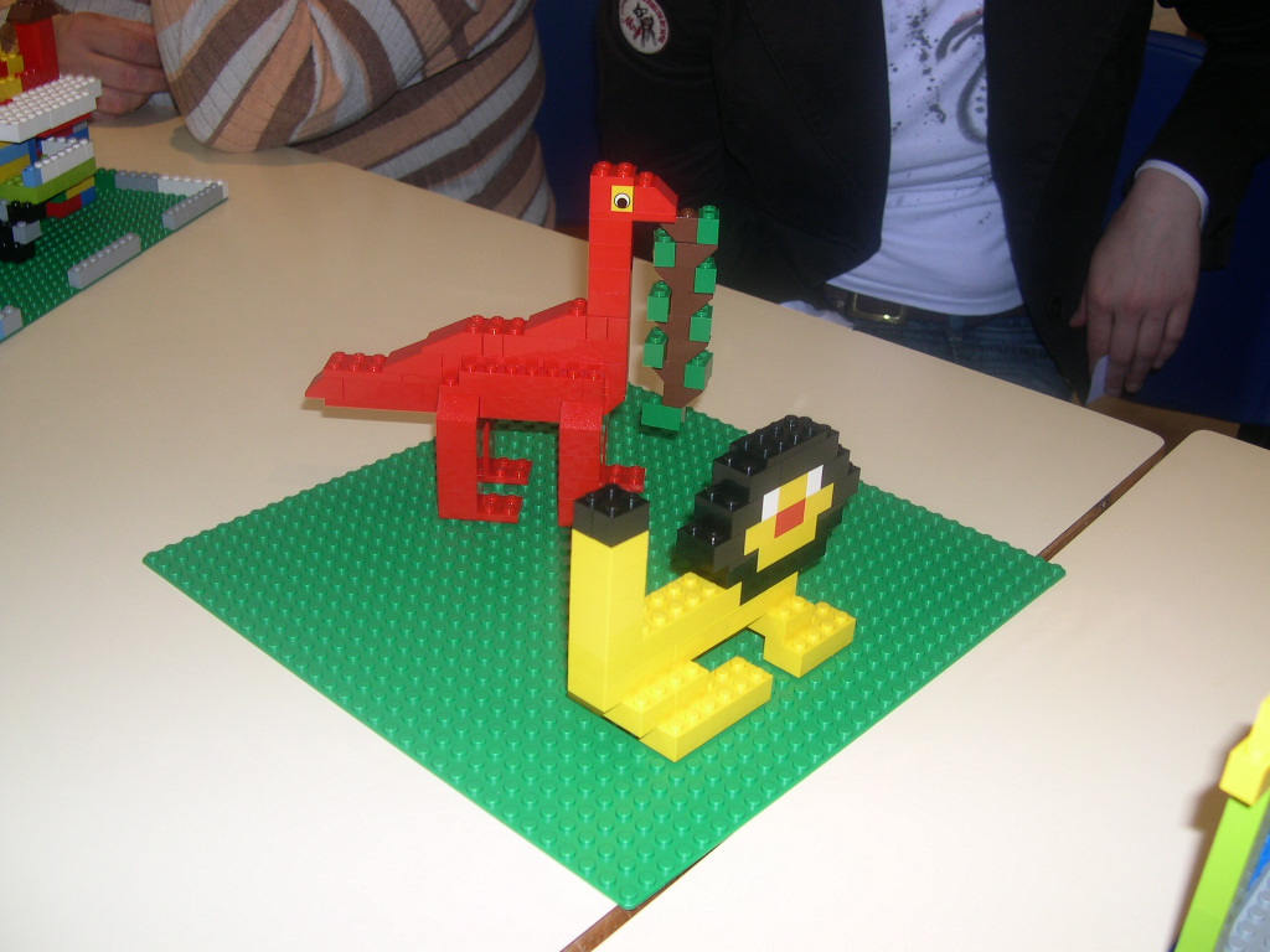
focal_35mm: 38
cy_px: 476
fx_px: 1394
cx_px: 635
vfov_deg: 37.7
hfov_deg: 49.0
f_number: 2.8
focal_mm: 8
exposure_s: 1/60
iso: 100
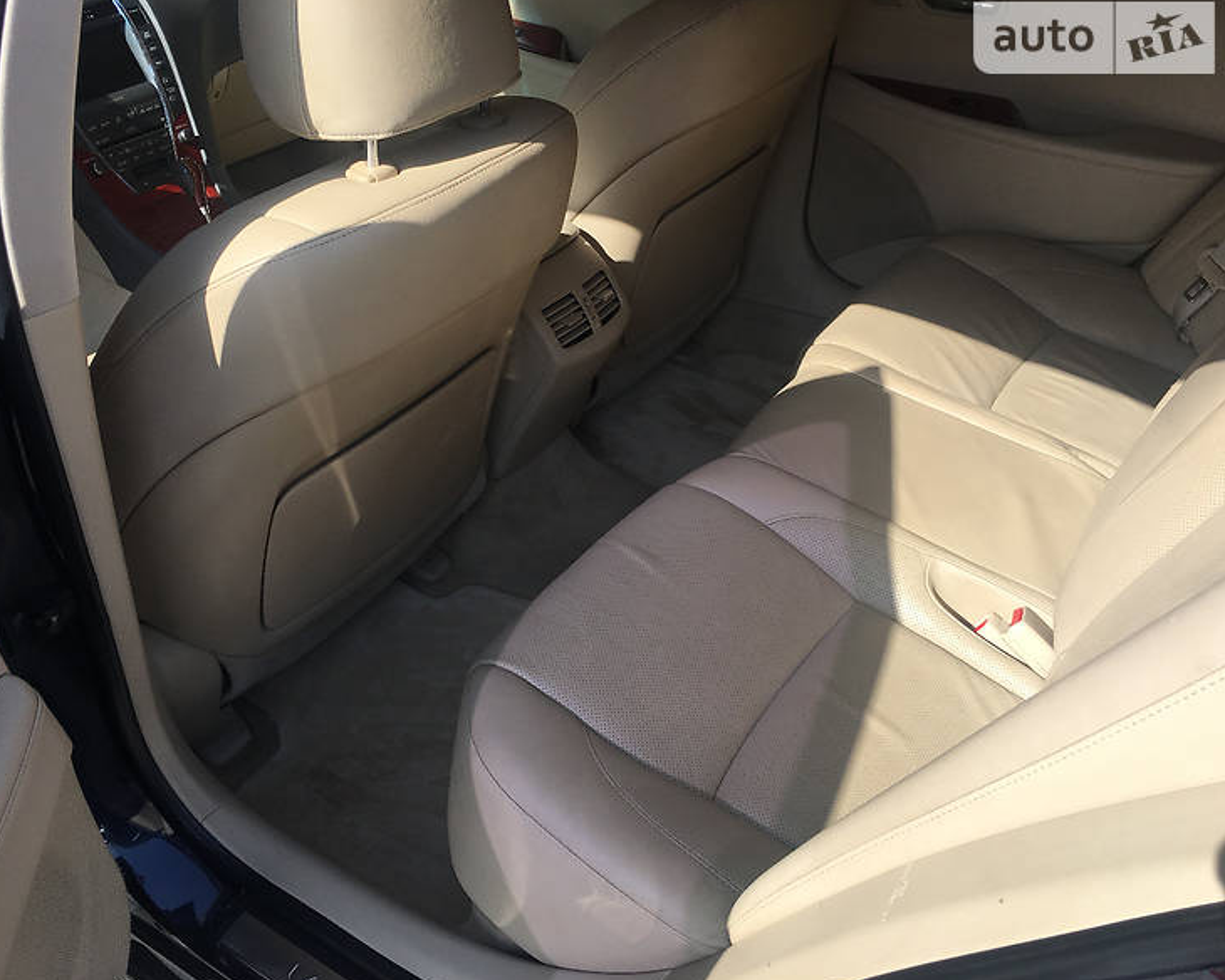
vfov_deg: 47.1
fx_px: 1124
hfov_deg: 57.1
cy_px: 485
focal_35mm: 31
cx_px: 569
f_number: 2.2
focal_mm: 4.2
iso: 25
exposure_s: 1/635
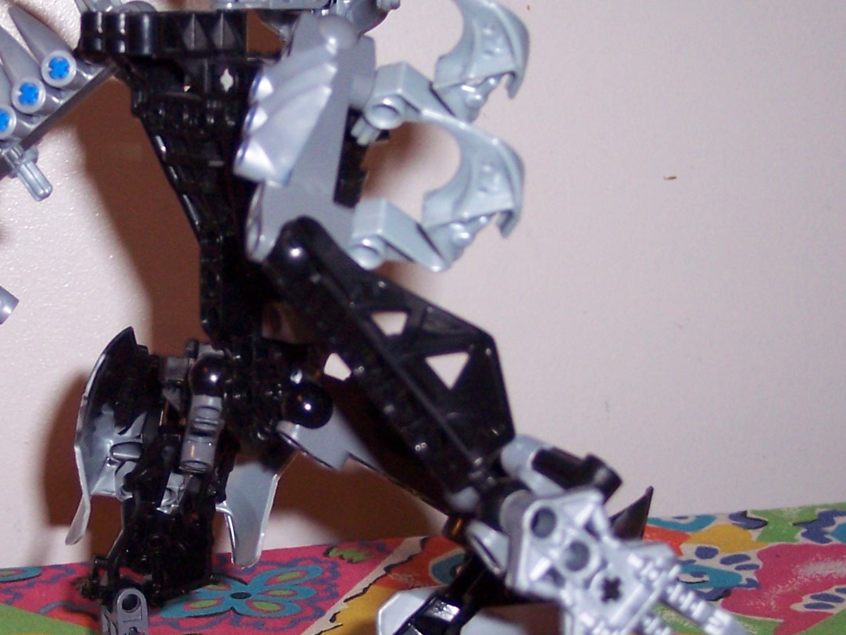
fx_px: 2028
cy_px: 325
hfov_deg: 23.4
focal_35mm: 83
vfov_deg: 17.8
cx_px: 257
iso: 140
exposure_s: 1/60
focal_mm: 8
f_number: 2.8
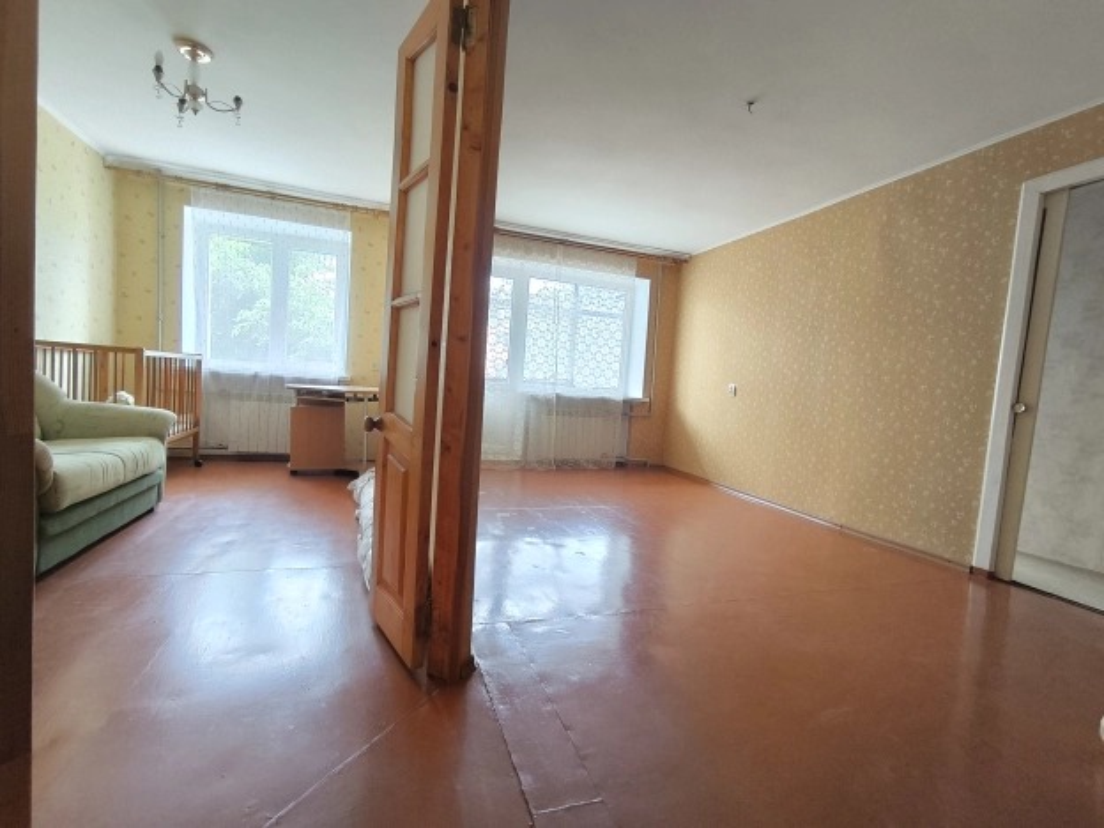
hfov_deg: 94.5
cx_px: 552
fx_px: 510
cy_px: 414
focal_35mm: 16
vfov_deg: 78.1
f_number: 2.2
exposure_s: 1/33.3
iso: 250
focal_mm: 1.65
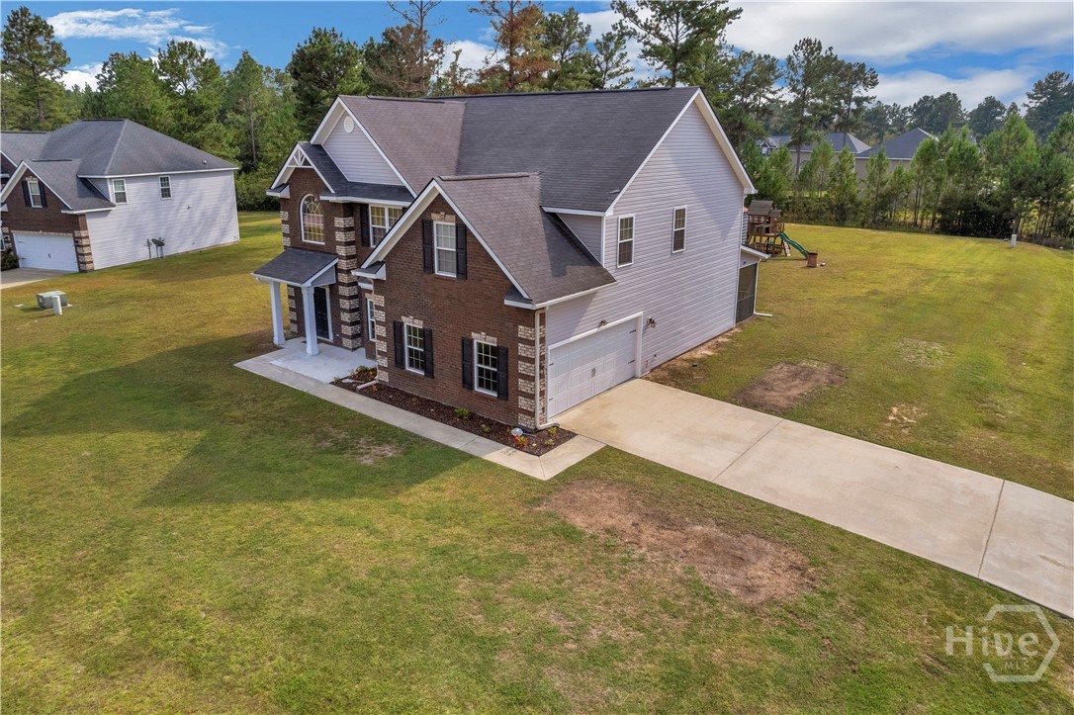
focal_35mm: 22
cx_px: 537
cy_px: 358
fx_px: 656
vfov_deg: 57.2
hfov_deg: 78.6
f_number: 2.8
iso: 110
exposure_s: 1/1500
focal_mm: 8.38
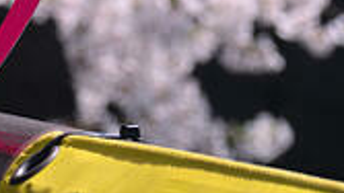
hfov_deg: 3.9
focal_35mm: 549
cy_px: -337
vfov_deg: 2.2
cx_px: -8
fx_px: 5009
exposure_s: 1/250
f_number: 8
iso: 200
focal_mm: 70
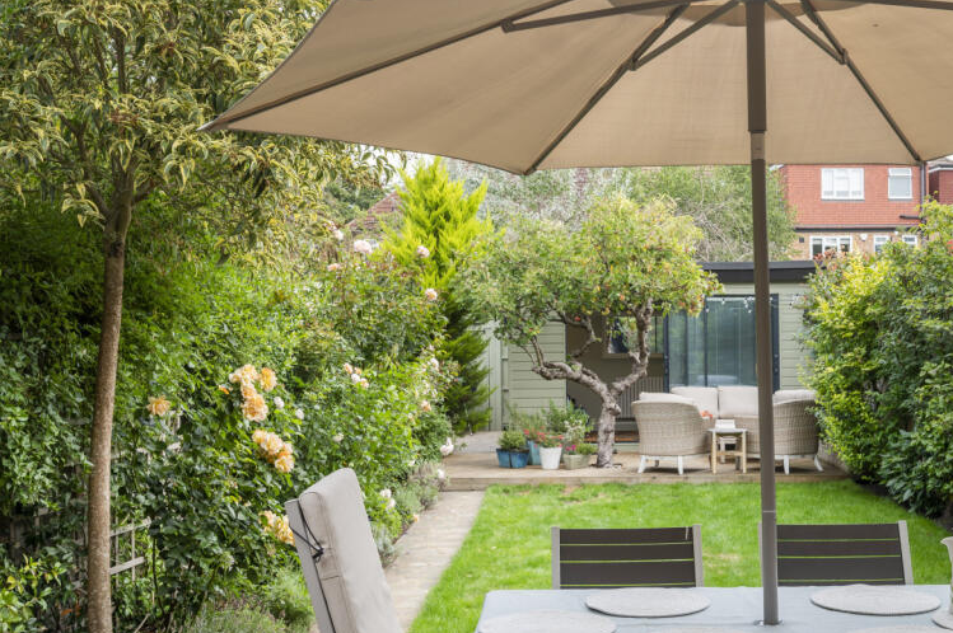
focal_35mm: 41
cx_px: 570
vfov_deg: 32.6
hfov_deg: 47.2
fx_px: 1084
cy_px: 339
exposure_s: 1/100
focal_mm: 30
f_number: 8
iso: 200
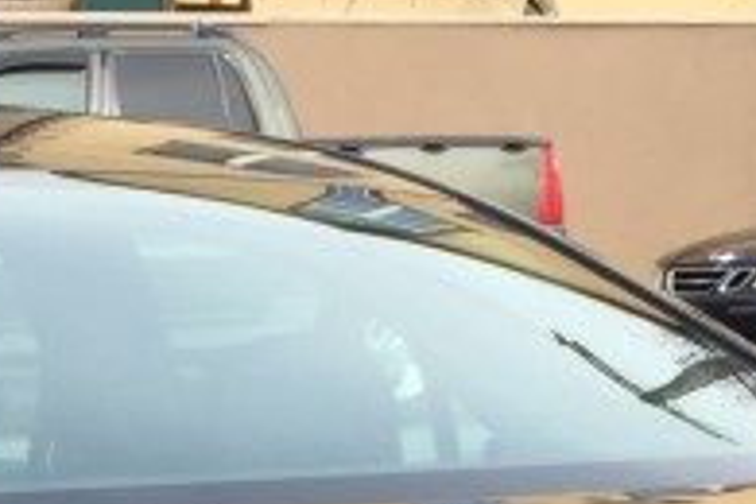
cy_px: 1062
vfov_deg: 8.2
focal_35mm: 158
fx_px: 3318
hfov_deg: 12.8
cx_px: 4
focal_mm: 4.15
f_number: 2.2
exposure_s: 1/732
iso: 32
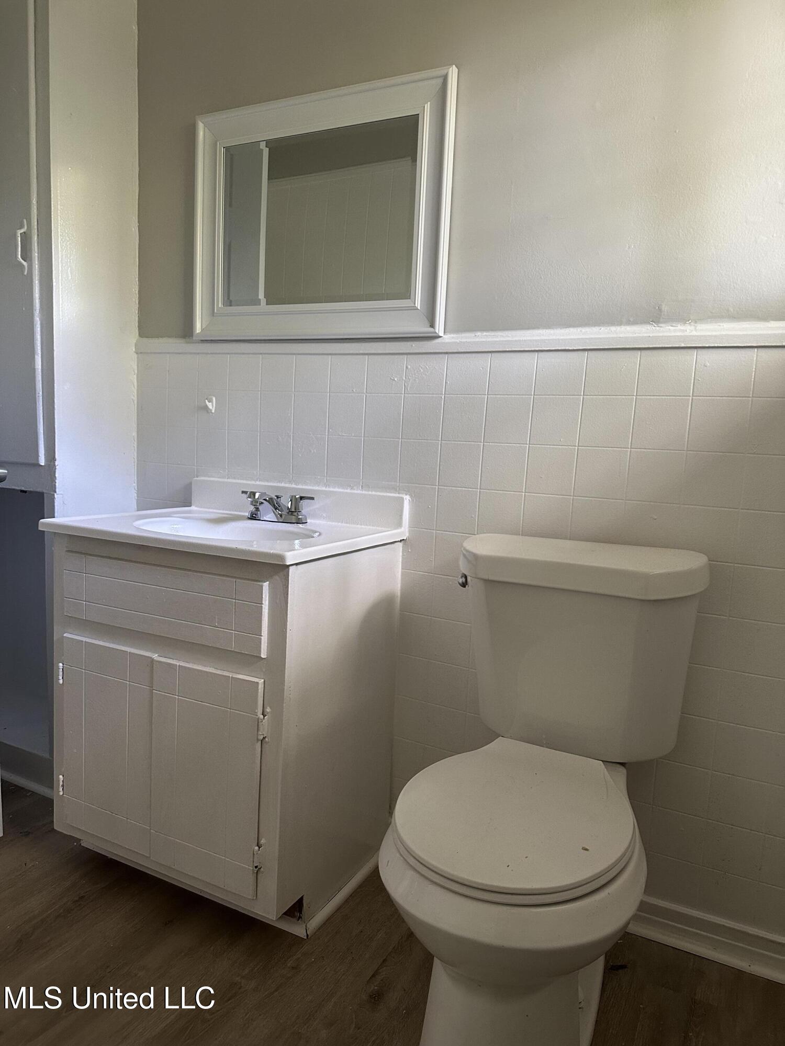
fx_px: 726
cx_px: 392
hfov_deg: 56.8
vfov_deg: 71.6
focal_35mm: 24
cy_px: 523
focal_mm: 6.86
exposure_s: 1/60
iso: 320
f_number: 1.78
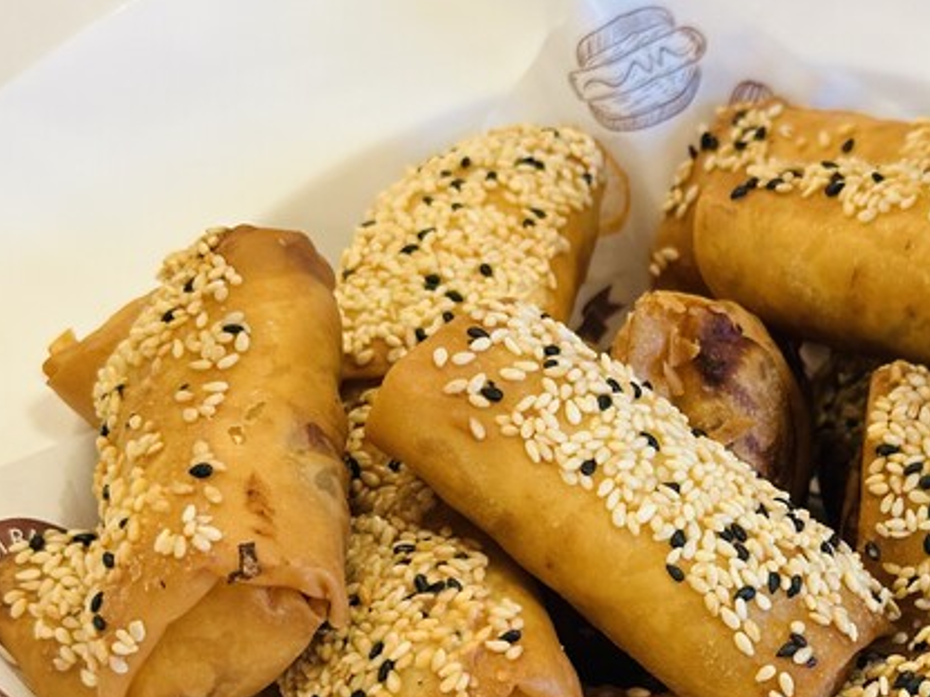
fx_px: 2633
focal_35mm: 98
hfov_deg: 19.7
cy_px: 602
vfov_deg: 15.0
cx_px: 829
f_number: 1.78
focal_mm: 6.86
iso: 160
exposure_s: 1/60
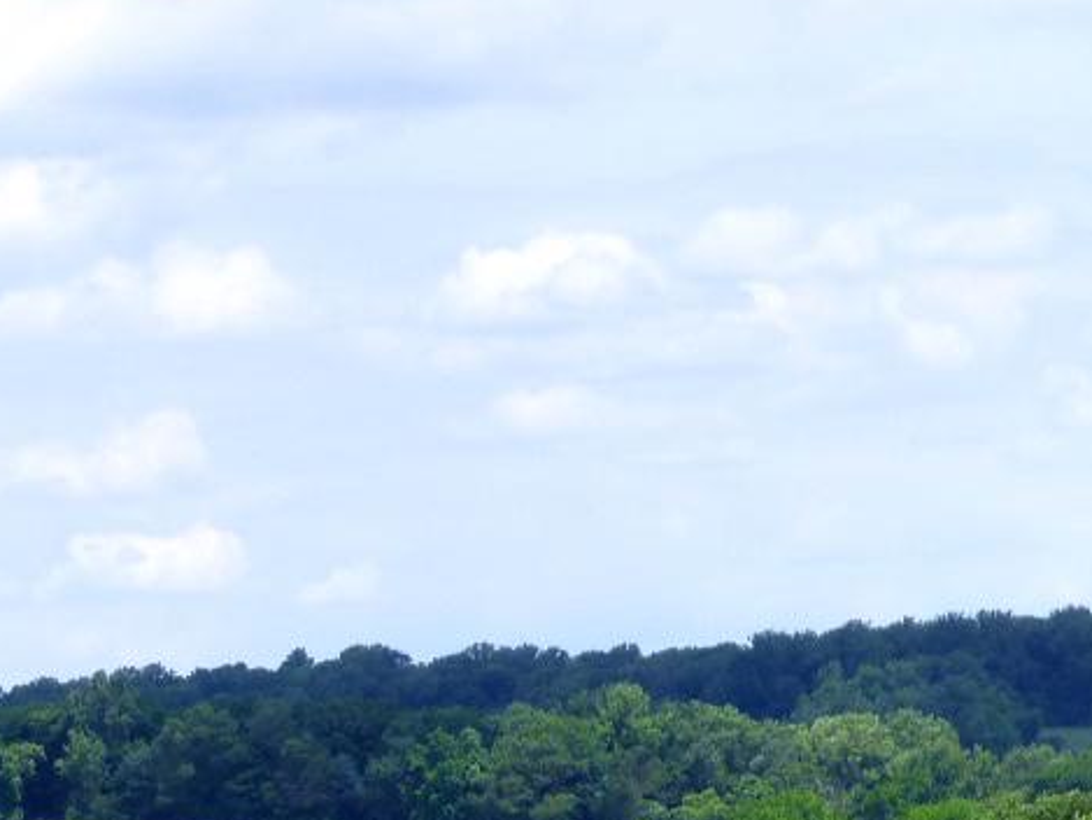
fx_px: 8046
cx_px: -233
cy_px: 1200
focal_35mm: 255
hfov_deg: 7.7
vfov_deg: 5.8
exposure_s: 1/500
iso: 100
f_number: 4.5
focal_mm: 13.94
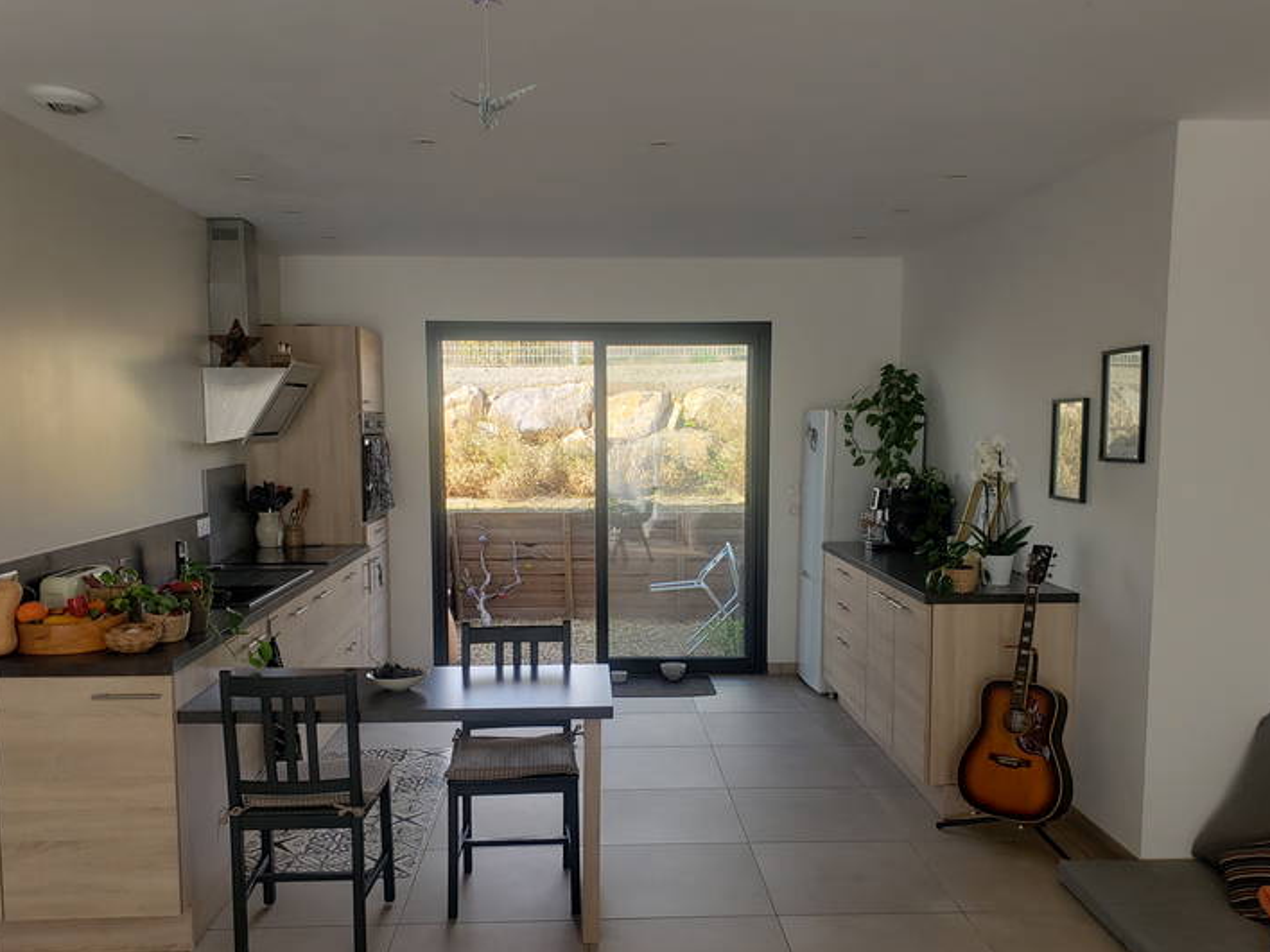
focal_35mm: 29
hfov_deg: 61.7
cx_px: 642
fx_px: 1064
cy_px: 513
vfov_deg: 48.2
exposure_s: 1/170
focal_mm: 4.3
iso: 50
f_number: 2.4
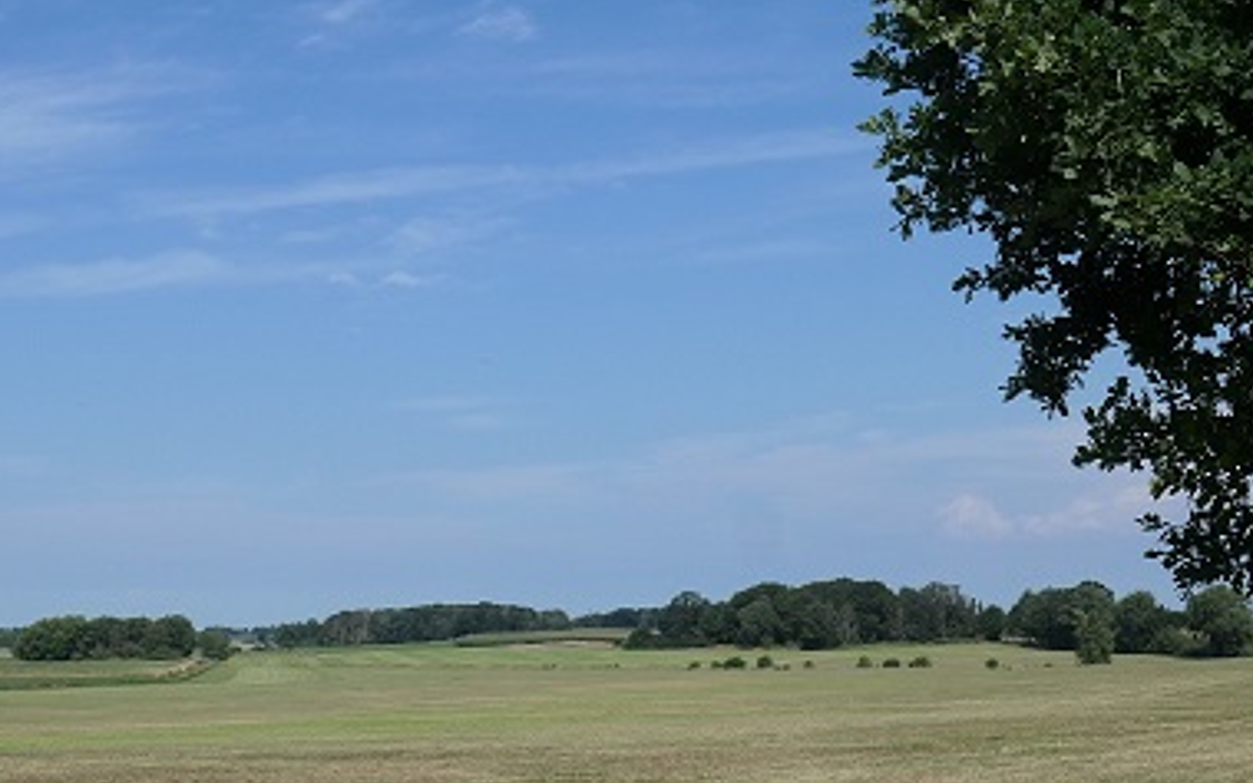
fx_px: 2015
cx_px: 453
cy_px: 375
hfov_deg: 34.3
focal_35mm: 59
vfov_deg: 22.0
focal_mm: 14.7
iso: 200
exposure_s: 1/2500
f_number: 3.9
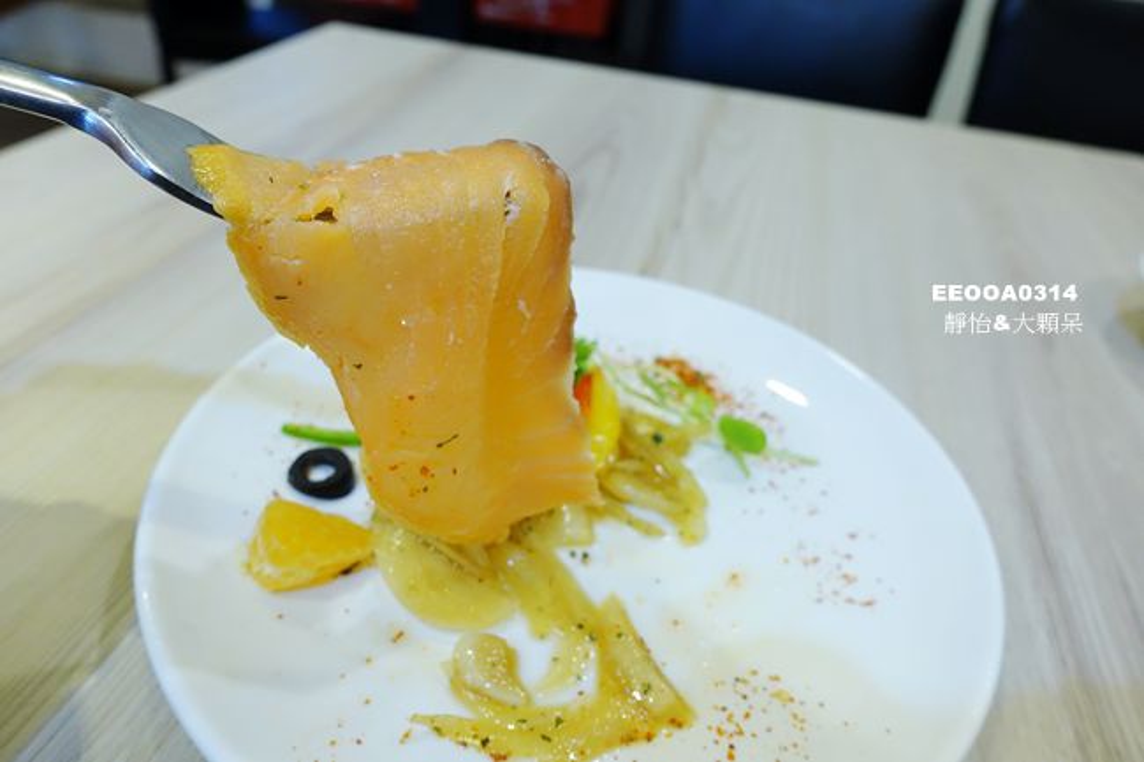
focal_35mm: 24
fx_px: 762
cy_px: 381
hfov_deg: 73.8
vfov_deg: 53.1
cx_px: 572
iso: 800
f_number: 3.5
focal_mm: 8.8
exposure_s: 1/40
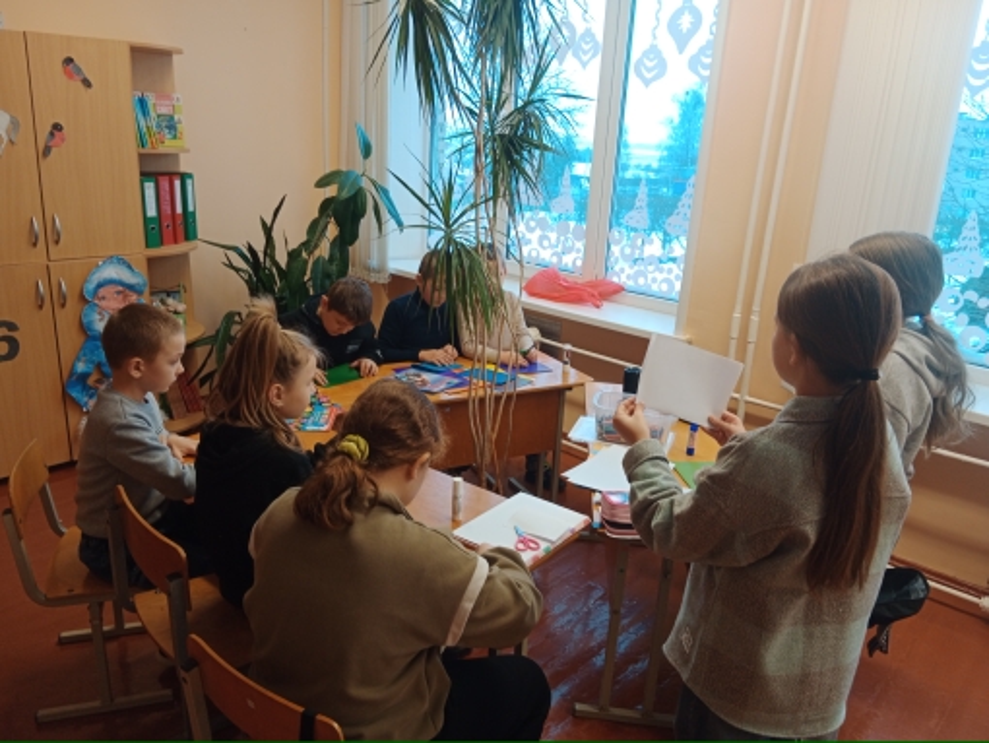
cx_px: 494
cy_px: 372
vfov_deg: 53.1
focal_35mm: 26
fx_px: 743
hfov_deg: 67.3
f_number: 1.8
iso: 397
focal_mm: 3.96
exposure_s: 1/50
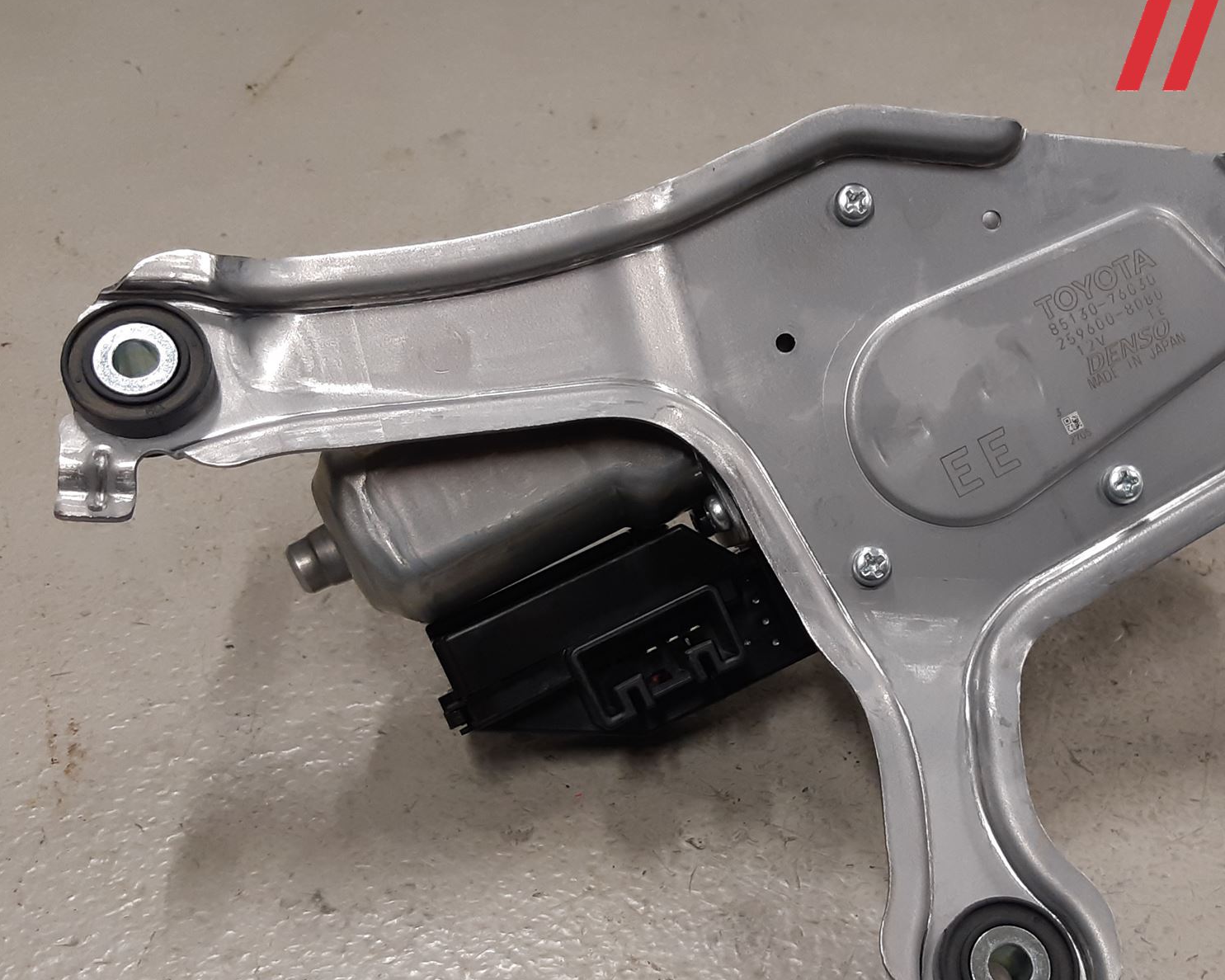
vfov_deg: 42.0
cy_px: 585
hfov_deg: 50.9
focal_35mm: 35
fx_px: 1269
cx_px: 777
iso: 100
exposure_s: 1/50
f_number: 1.7
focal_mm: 3.93
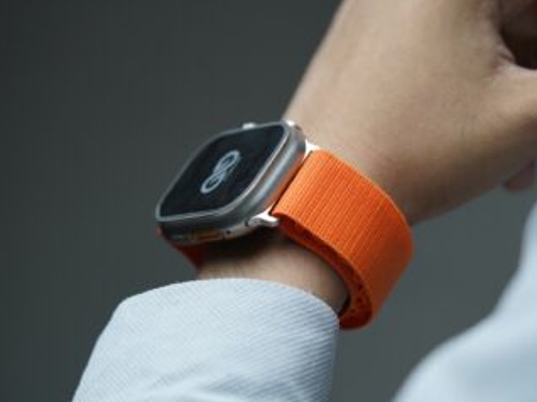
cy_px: 209
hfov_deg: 18.1
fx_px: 1690
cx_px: 304
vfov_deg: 13.6
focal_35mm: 109
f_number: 3.5
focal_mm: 90
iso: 1600
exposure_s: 1/90
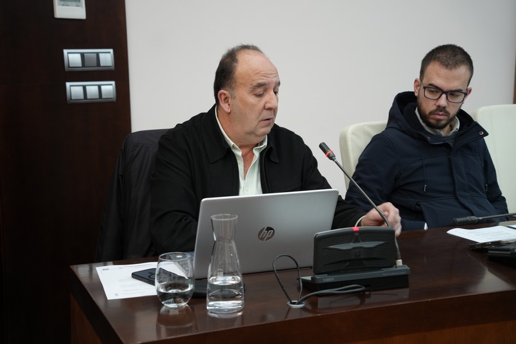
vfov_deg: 24.6
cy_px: 172
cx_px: 258
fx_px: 788
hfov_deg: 36.3
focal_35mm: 55
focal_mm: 55
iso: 2000
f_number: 4
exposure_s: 1/160
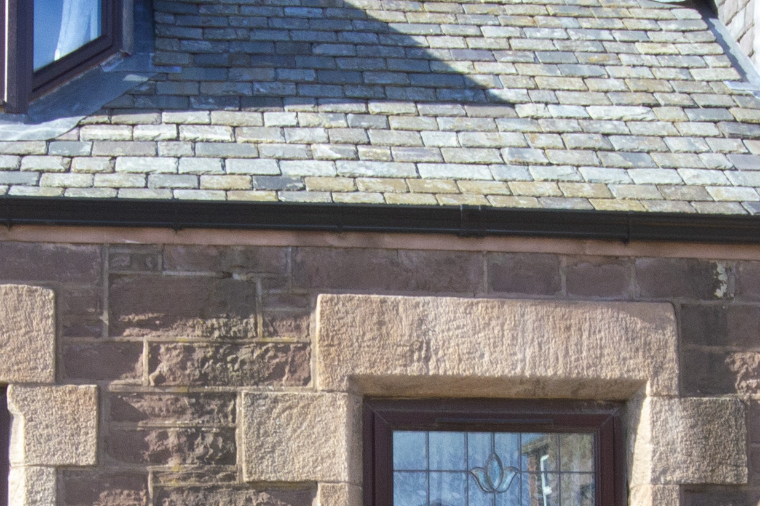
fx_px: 1540
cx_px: 368
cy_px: 620
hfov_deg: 27.7
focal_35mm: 73
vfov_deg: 17.7
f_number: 11
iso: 200
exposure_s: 1/200
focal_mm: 10
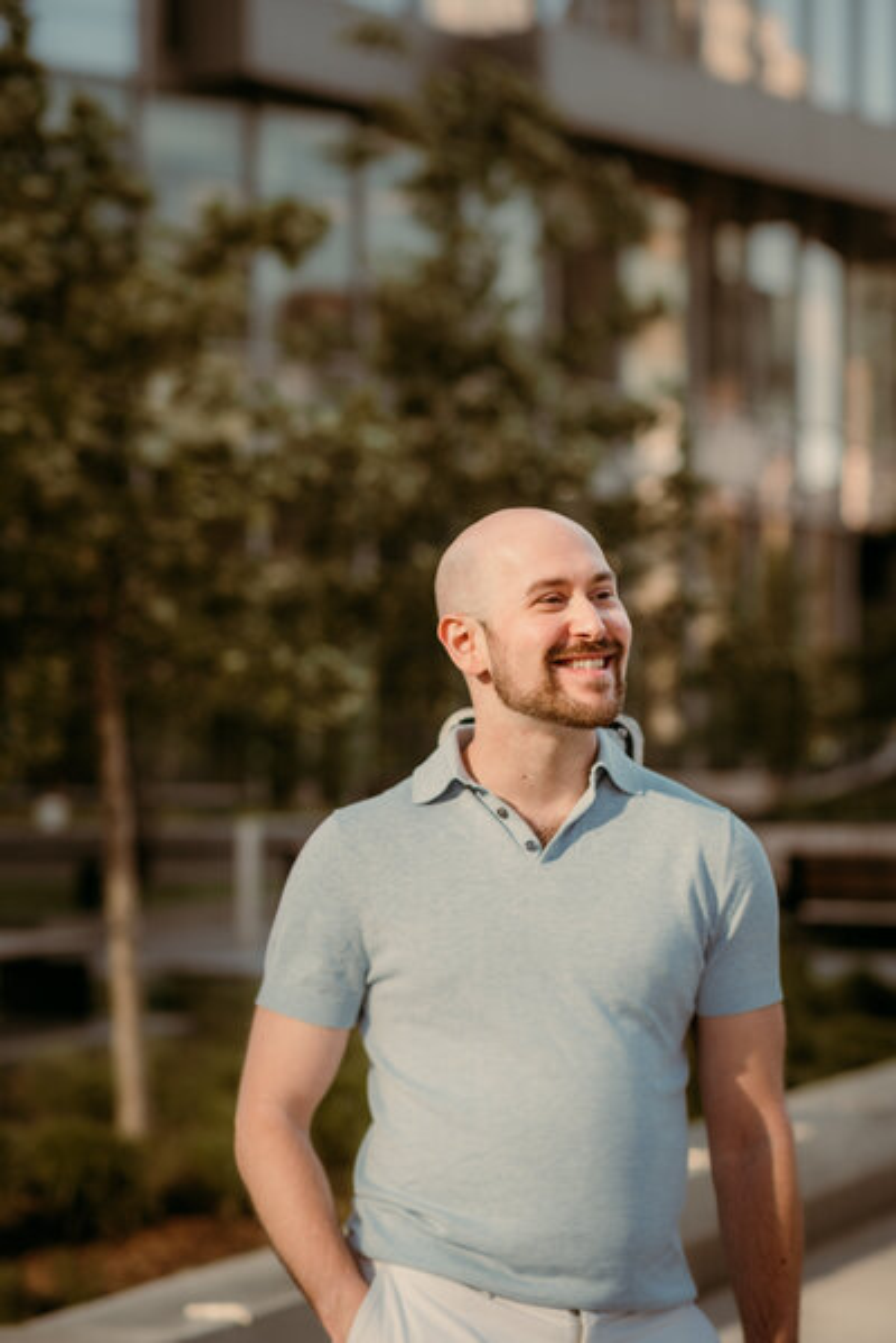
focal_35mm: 85
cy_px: 672
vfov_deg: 23.9
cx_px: 448
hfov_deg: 16.1
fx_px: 3169
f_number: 2.8
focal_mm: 85
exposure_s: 1/640
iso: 100
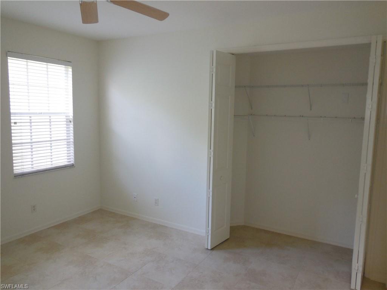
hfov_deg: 69.4
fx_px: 279
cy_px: 145
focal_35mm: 25
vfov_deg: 54.9
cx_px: 194
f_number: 3.1
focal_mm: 4.5
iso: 250
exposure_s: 1/30
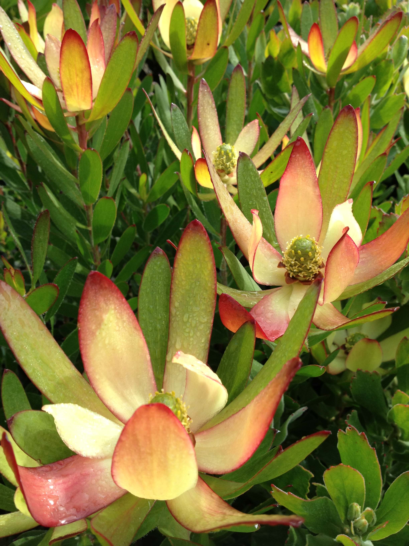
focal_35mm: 35
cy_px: 273
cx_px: 204
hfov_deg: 40.7
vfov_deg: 52.6
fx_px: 551
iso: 50
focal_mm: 4.28
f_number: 2.4
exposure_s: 1/302
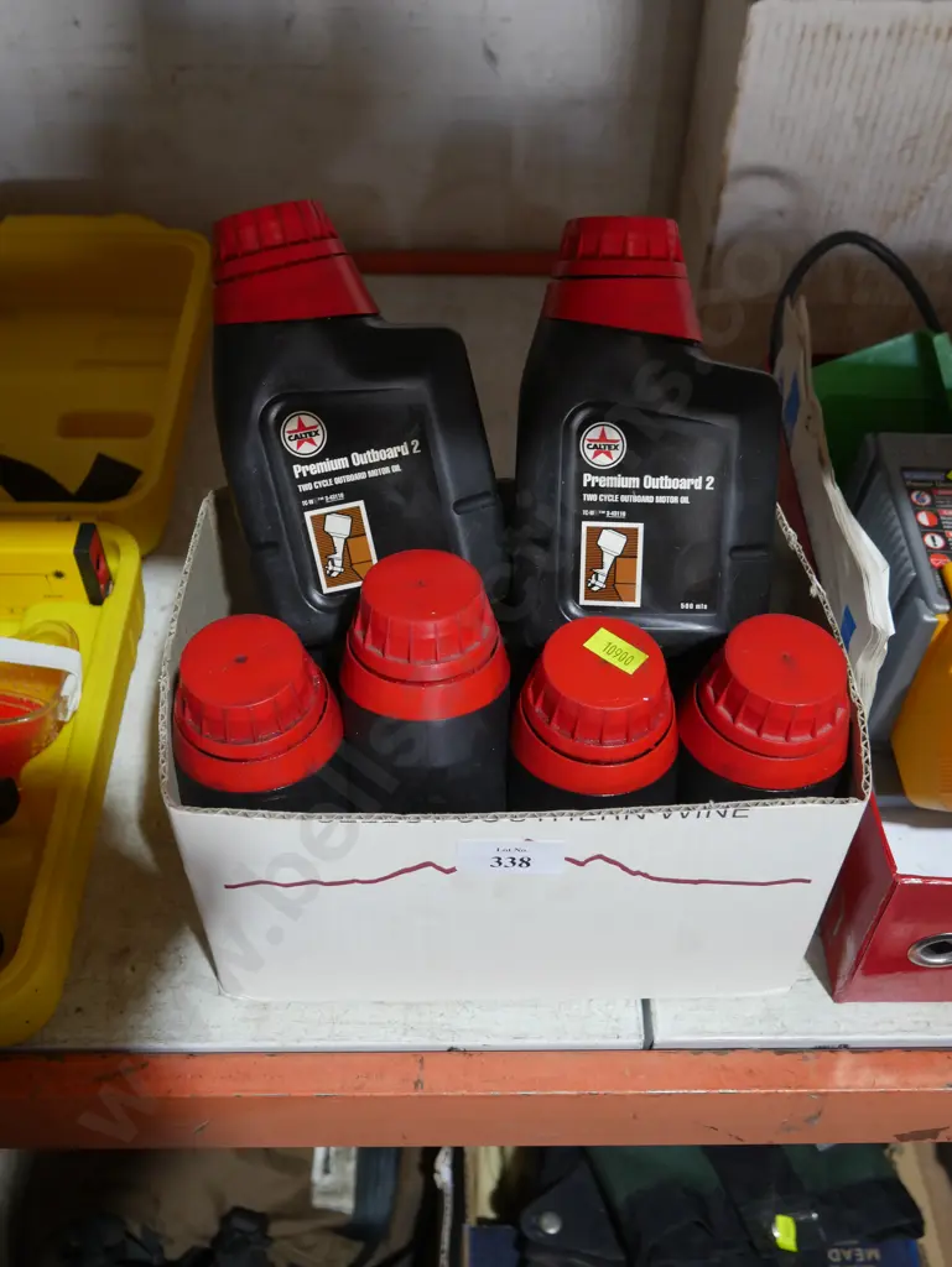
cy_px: 634
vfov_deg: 53.9
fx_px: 1246
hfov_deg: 41.8
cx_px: 476
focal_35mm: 34
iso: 400
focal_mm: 17
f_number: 4
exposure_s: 1/60
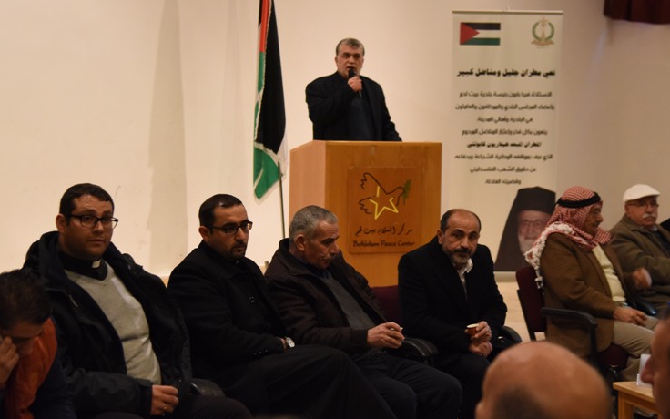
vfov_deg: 16.7
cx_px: 363
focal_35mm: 78
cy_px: 175
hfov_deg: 26.5
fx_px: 1424
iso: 2500
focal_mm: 55
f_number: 4
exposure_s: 1/60
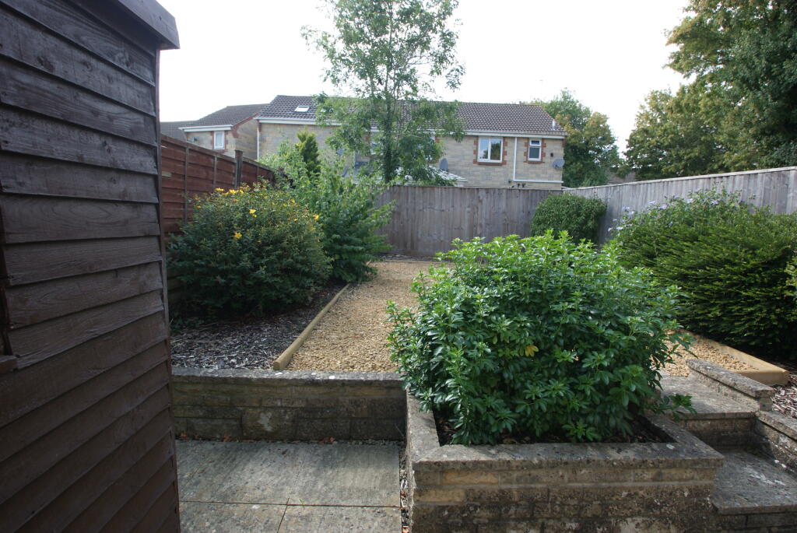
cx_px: 398
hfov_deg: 89.9
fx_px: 399
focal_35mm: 18
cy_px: 266
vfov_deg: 67.5
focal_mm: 12
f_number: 7.1
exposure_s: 1/60
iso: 100
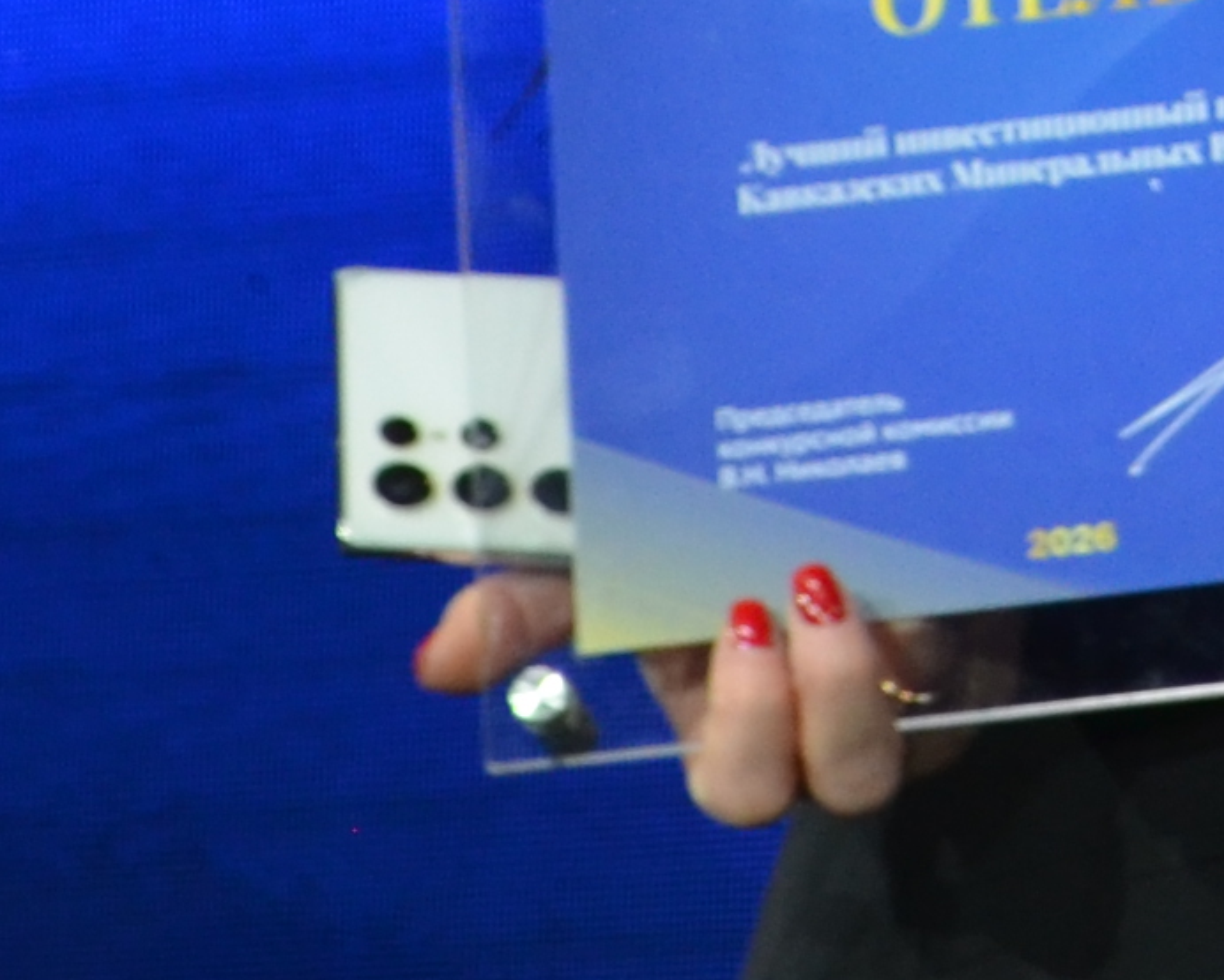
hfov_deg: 3.8
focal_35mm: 500
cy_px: -1675
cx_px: 3594
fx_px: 18118
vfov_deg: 3.1
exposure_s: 1/60
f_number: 5.6
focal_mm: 50
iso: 560
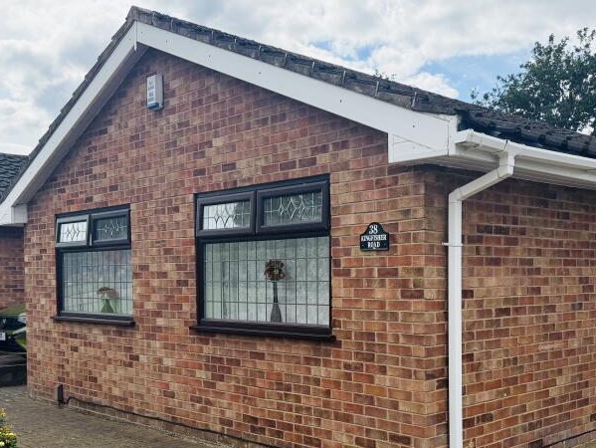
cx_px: 372
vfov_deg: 34.9
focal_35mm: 41
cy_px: 295
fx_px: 706
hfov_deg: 45.4
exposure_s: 1/4405
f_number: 1.78
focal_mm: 6.76
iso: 100
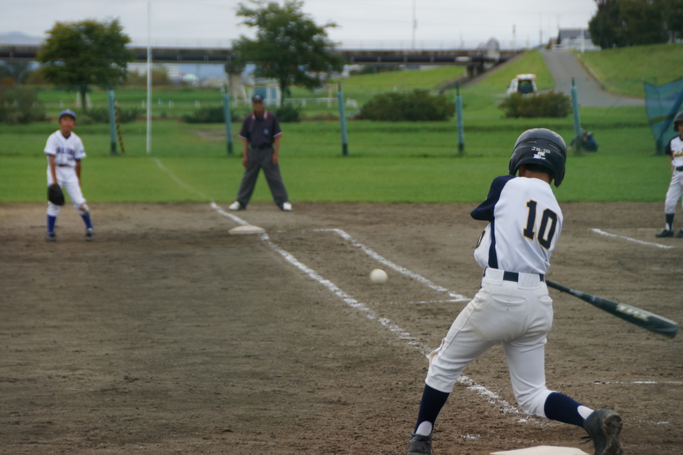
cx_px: 342
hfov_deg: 11.4
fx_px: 3414
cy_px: 228
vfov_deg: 7.6
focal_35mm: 180
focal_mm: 120
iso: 320
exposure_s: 1/1000
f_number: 5.6
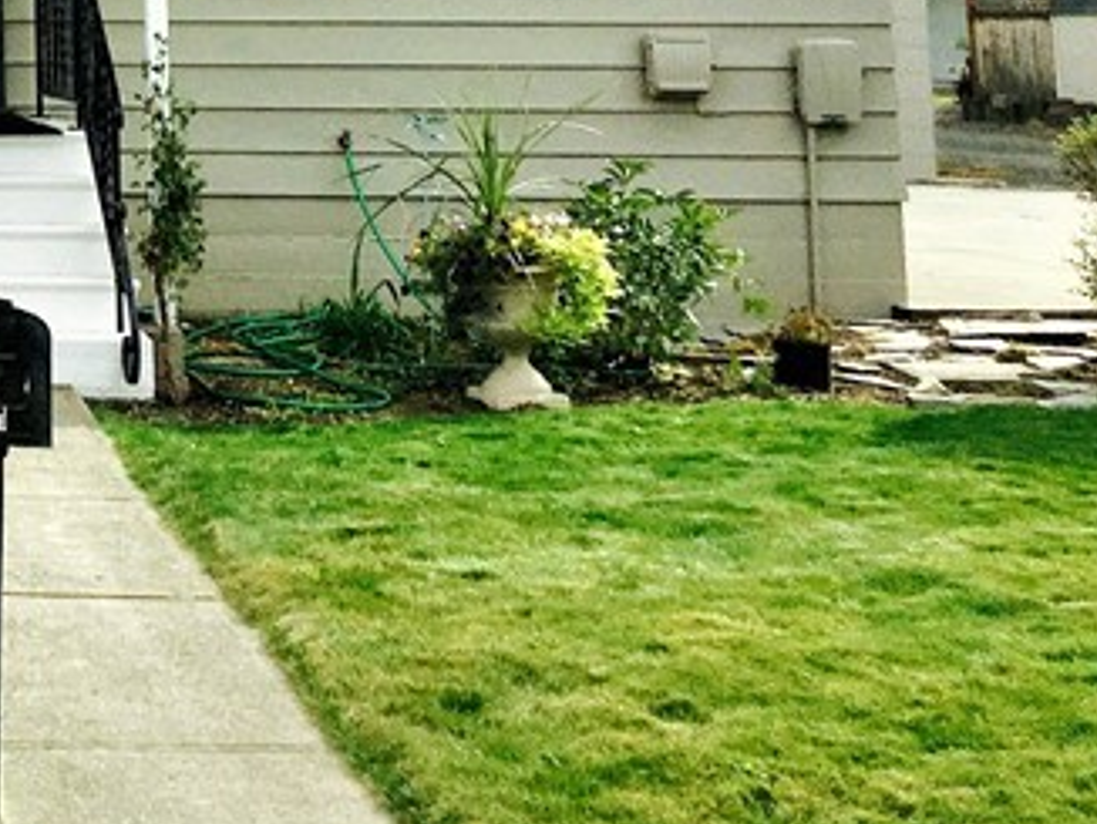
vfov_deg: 15.3
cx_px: -542
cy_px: -316
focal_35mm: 91
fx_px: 2886
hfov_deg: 19.0
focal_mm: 4.15
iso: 25
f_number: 2.2
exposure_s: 1/1972
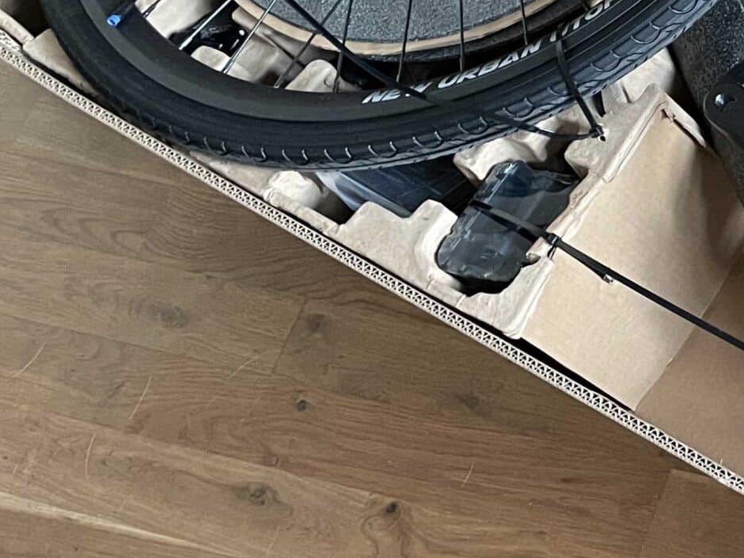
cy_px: 180
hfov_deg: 20.0
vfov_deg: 17.7
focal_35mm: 83
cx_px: 1150
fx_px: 1784
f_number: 1.6
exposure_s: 1/30
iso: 640
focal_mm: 4.2
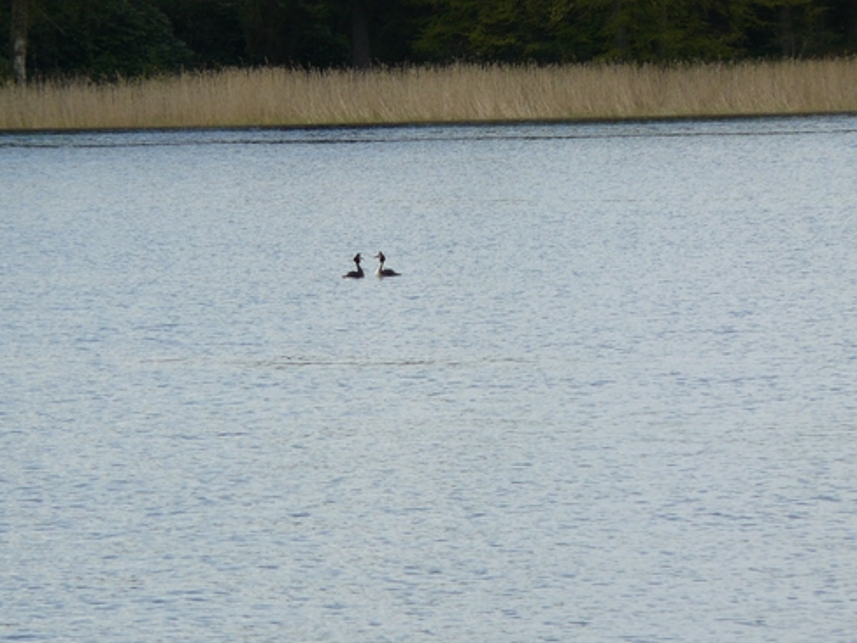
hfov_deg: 3.7
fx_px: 13125
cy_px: 350
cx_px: 361
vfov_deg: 2.8
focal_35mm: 530
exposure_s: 1/320
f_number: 5.6
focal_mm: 72
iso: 100
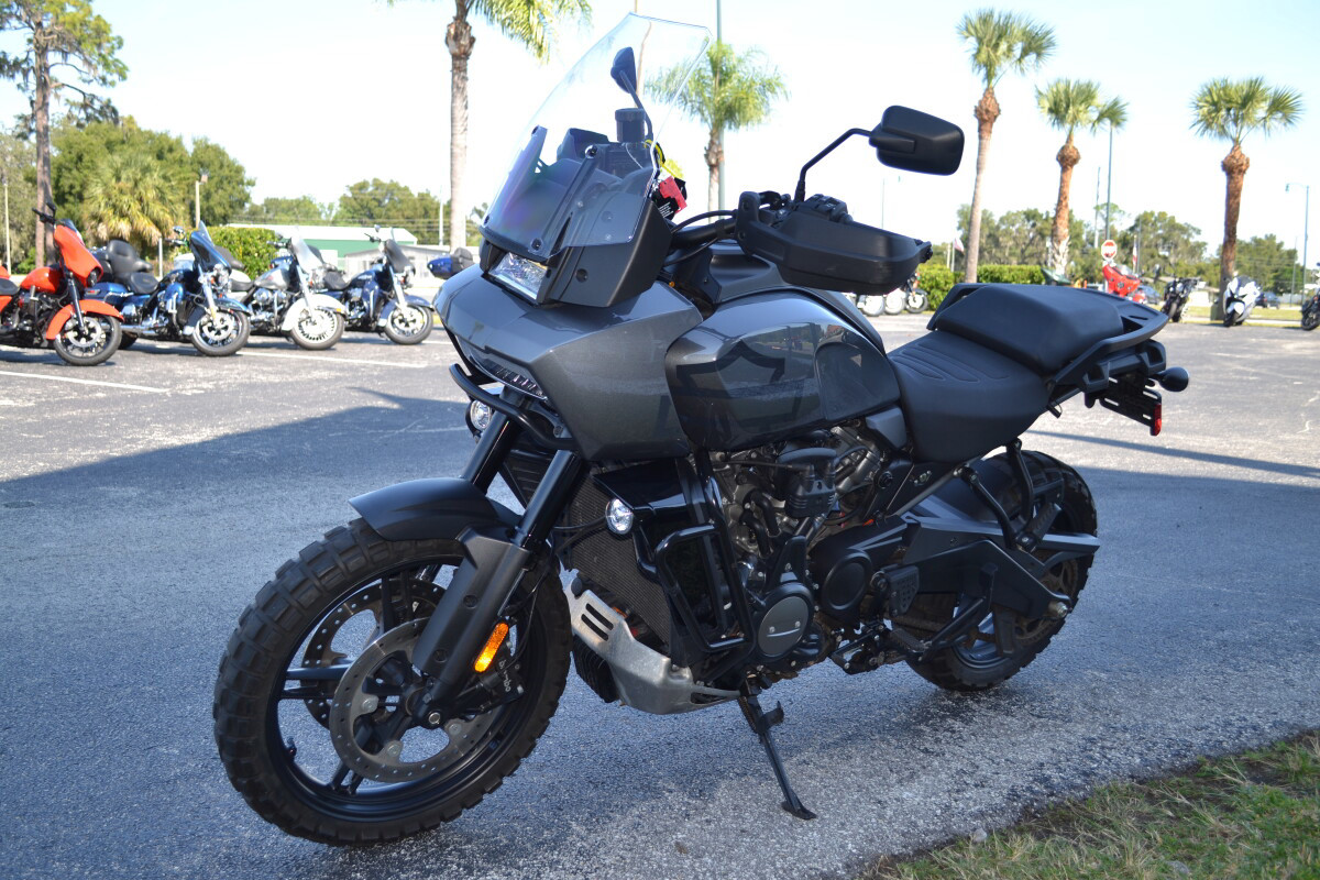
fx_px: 1210
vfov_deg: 40.0
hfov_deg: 57.2
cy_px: 440
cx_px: 660
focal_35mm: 33
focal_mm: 22
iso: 100
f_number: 4.5
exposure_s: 1/200
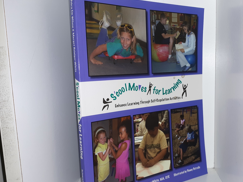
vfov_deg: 40.6
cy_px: 101
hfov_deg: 52.3
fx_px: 246
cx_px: 146
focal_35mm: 35
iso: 64
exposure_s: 1/120
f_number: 1.7
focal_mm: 3.7
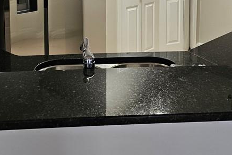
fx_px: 361
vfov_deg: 22.4
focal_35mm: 56
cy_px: -29
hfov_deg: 35.6
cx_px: 100
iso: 200
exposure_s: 1/120
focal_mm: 6.3
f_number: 1.7
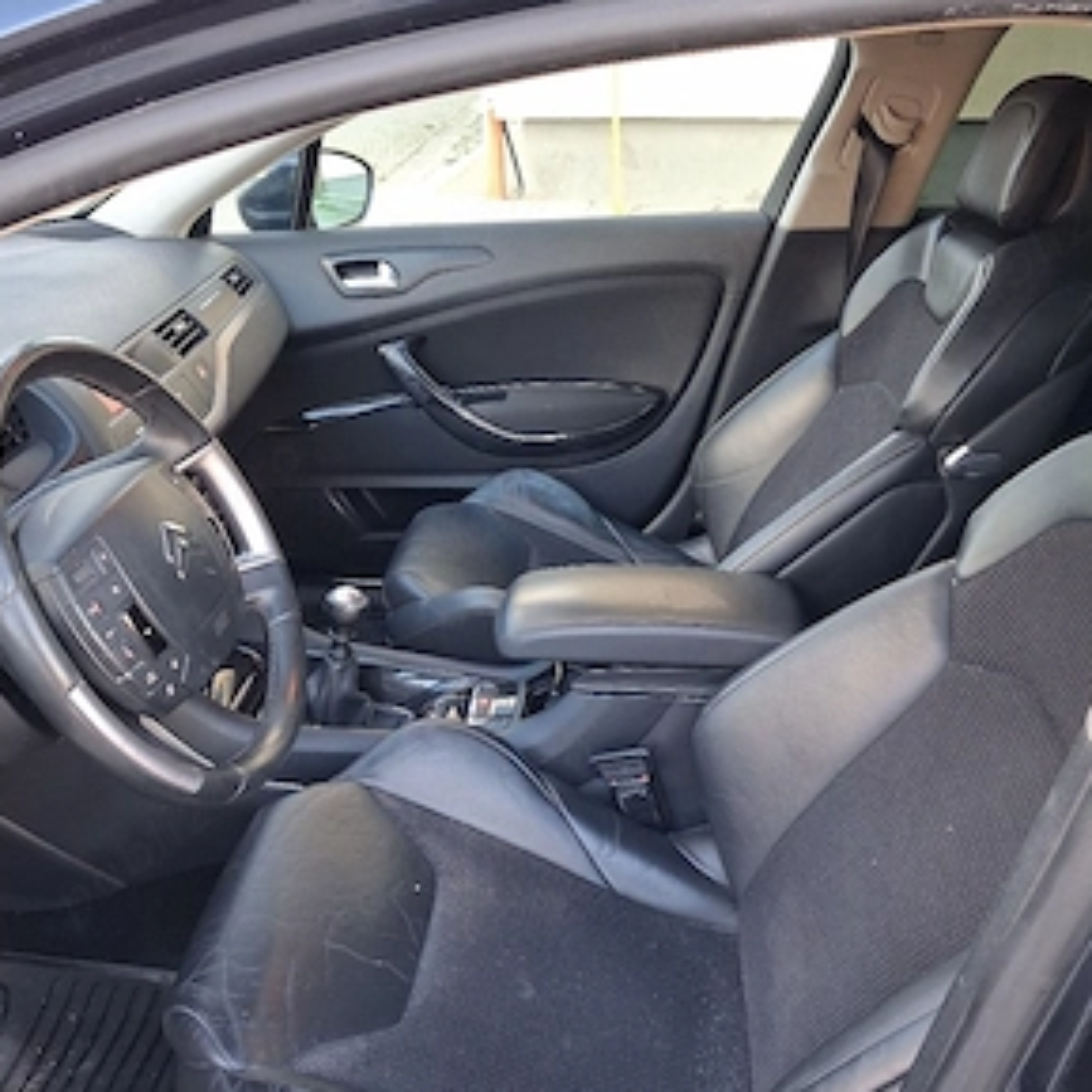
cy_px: 578
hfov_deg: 49.7
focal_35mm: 33
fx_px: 1178
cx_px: 548
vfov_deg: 49.7
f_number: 1.8
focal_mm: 4
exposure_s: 1/60.2
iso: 320
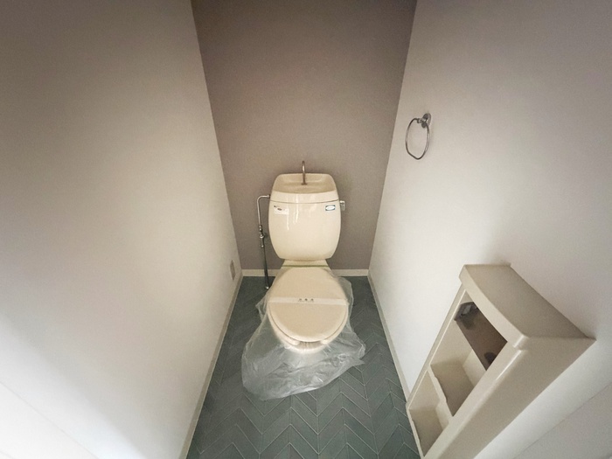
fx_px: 248
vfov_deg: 85.7
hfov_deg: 102.1
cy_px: 230
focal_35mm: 14
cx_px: 306
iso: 1600
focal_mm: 2.22
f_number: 2.2
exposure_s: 1/39
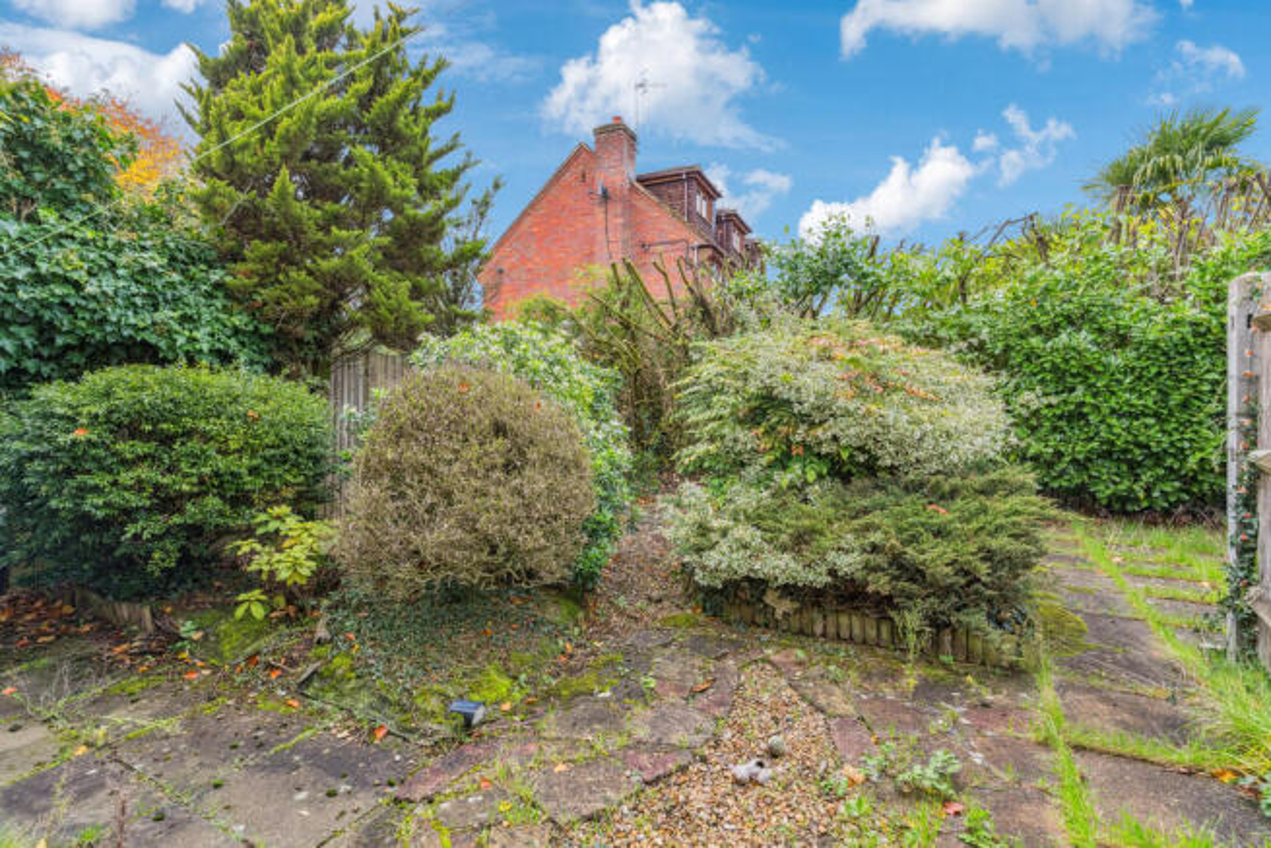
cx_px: 636
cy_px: 424
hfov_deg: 93.3
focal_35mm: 17
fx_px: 600
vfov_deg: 70.5
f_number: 6.3
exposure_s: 1/200
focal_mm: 17
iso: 800
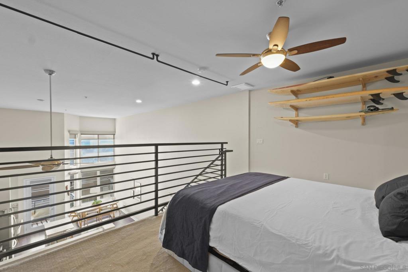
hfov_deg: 100.4
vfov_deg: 77.3
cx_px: 204
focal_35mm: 15
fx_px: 170
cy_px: 136
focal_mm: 10
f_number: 8
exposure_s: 2.5
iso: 100
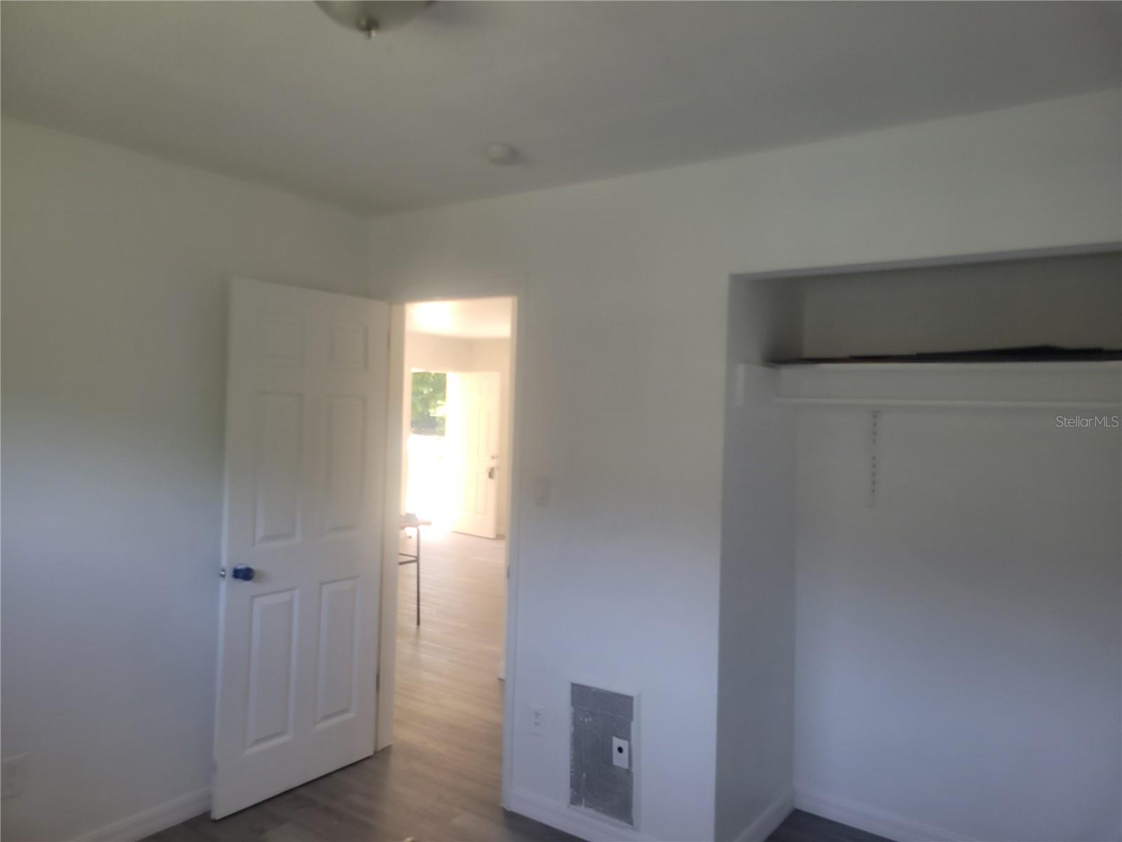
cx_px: 561
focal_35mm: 26
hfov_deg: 67.3
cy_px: 421
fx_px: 843
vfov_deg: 53.1
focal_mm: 5.4
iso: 40
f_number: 1.8
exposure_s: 1/50
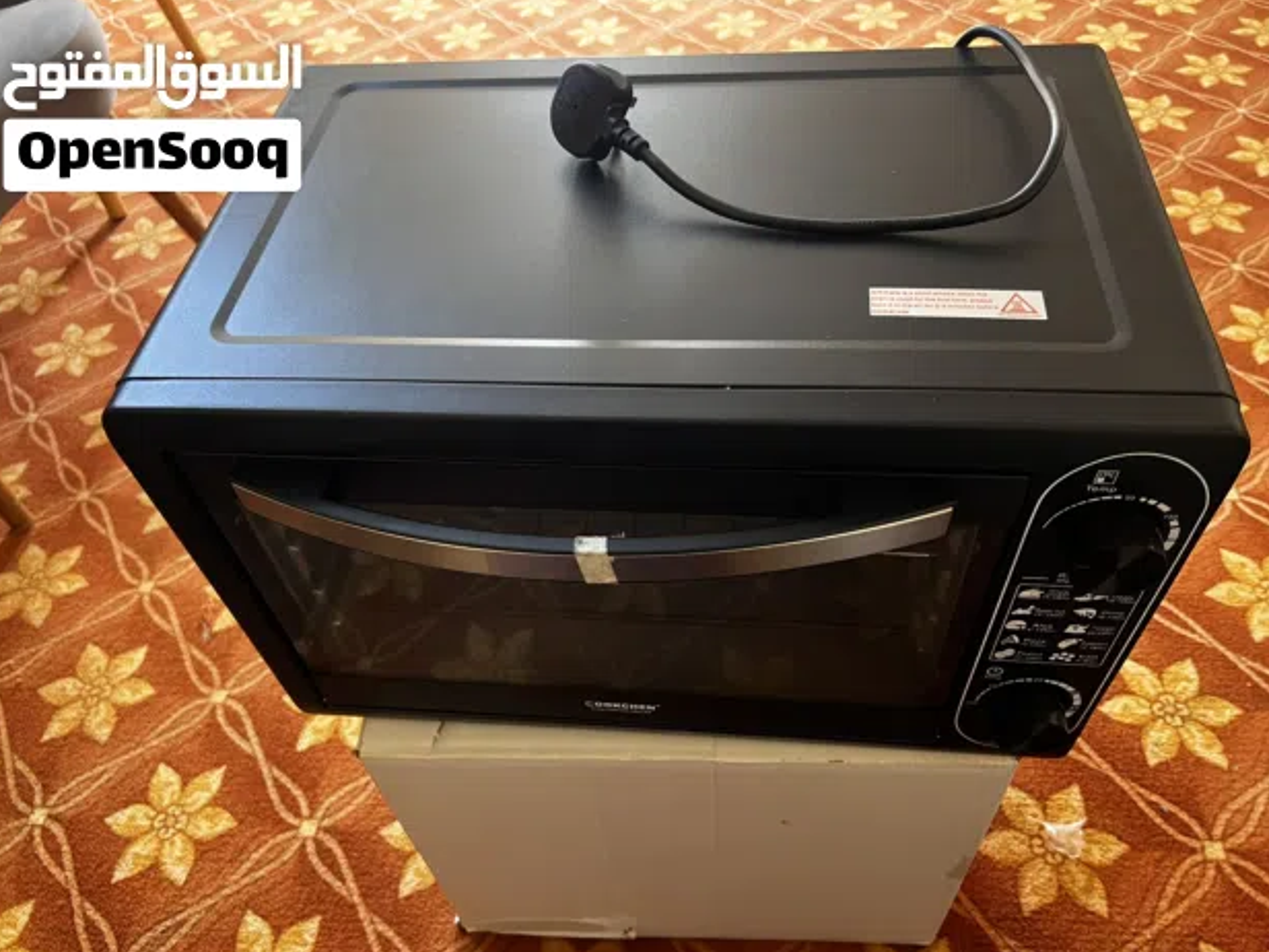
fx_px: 990
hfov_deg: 65.3
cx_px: 612
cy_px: 488
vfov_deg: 51.3
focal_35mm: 27
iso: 400
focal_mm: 5.7
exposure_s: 1/60
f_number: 1.5
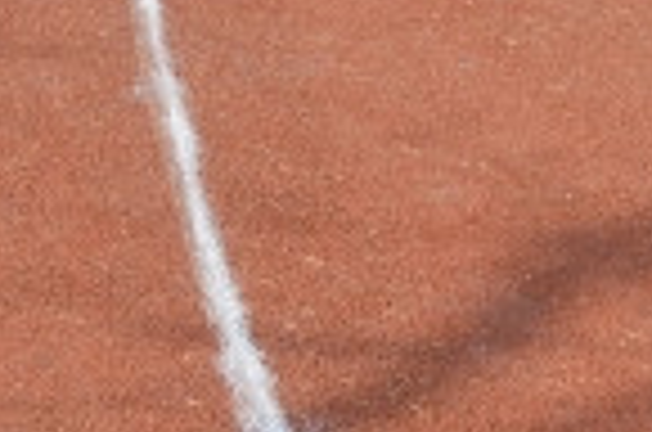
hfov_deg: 14.2
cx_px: 270
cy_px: -464
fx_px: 2620
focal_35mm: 145
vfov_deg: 8.8
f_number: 8
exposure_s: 1/250
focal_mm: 20
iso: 100
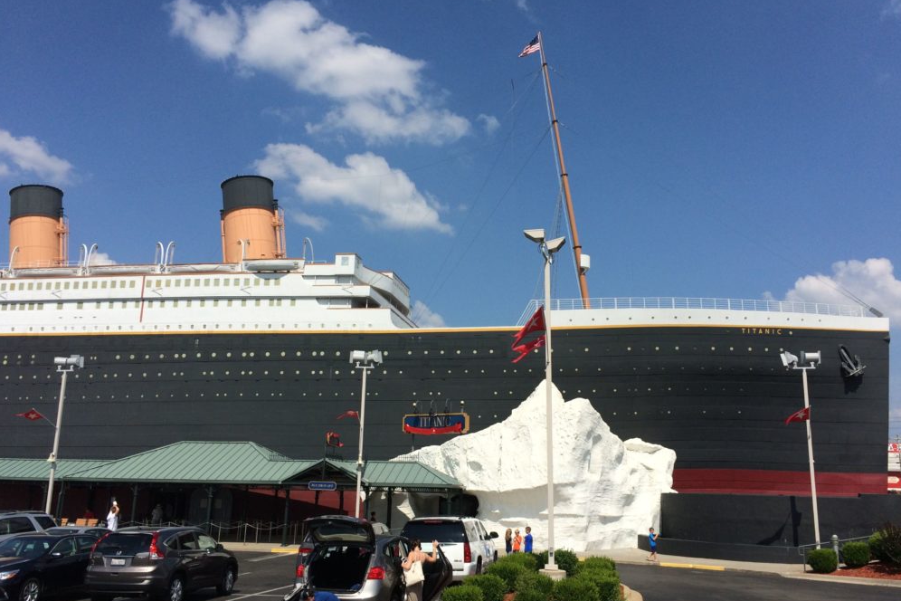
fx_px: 776
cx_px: 460
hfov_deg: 60.3
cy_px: 310
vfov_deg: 42.3
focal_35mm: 31
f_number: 2.2
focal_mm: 4.15
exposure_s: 1/4115
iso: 40
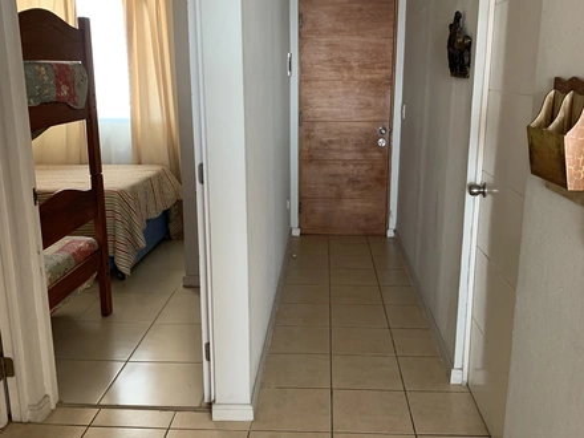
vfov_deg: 53.1
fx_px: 439
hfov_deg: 67.3
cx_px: 292
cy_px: 219
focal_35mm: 26
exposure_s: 1/60
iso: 200
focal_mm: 4.25
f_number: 1.8
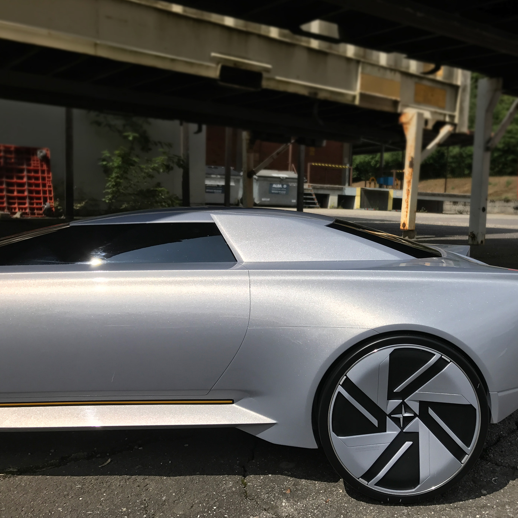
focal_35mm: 34
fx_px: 576
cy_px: 263
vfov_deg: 48.4
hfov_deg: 47.6
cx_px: 350
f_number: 1.8
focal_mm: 3.99
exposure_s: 1/2994
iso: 20
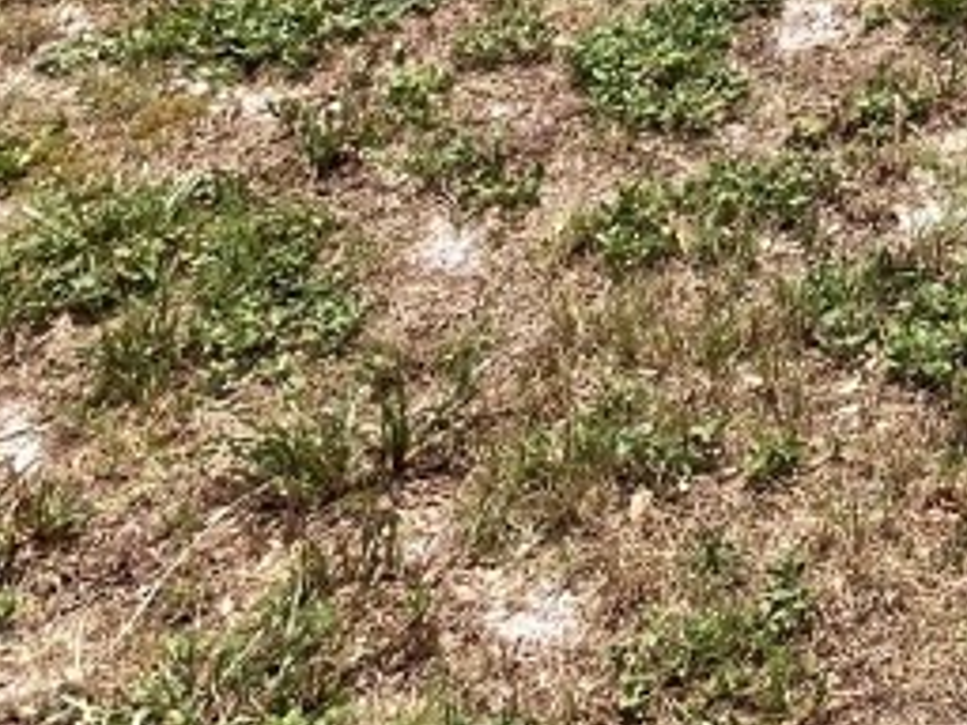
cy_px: -563
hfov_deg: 16.0
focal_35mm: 112
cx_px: 1481
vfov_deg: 12.2
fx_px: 3129
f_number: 1.8
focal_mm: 3.99
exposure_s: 1/1799
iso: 20
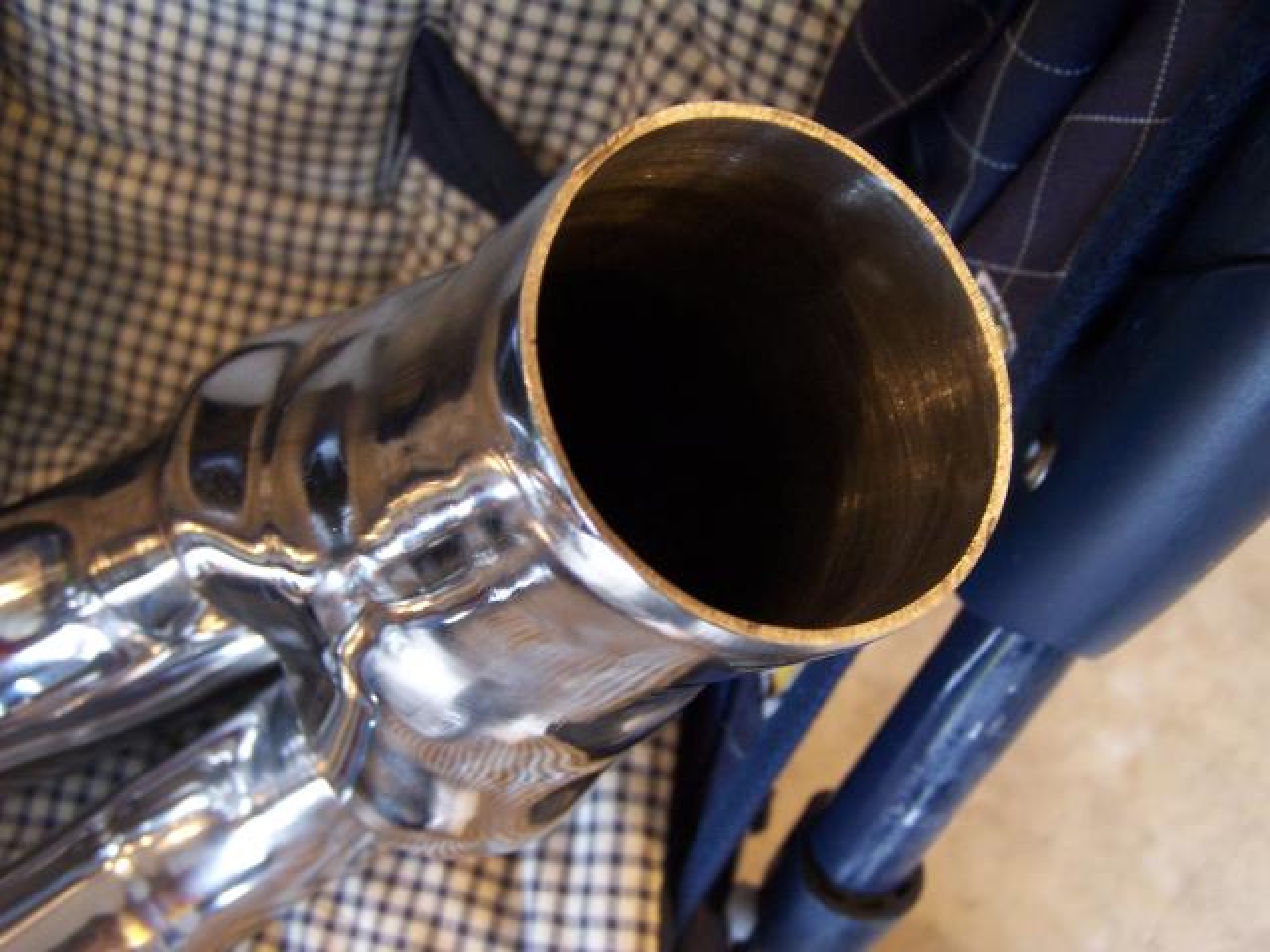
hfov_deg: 49.0
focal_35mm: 38
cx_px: 635
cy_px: 476
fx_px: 1394
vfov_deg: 37.7
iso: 140
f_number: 2.8
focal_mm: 6.3
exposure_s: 1/8
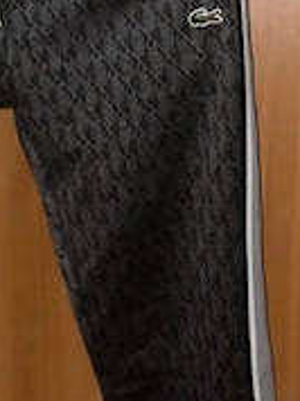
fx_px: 1251
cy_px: 47
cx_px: 11
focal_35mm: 108
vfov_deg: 18.0
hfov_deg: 13.5
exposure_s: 1/4
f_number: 1.78
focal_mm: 6.76
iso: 64
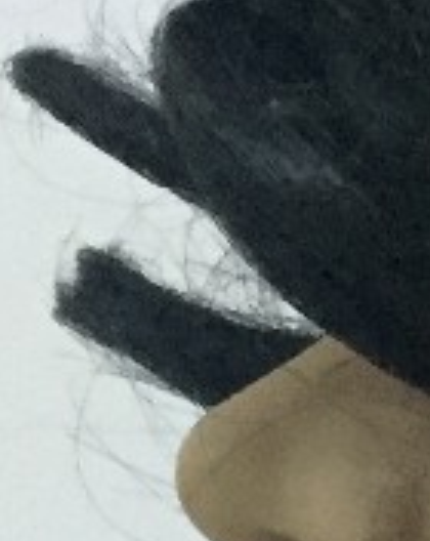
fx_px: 3432
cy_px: 951
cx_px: 1278
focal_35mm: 215
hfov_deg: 6.5
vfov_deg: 8.7
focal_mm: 4.15
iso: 400
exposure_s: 1/17
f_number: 2.2
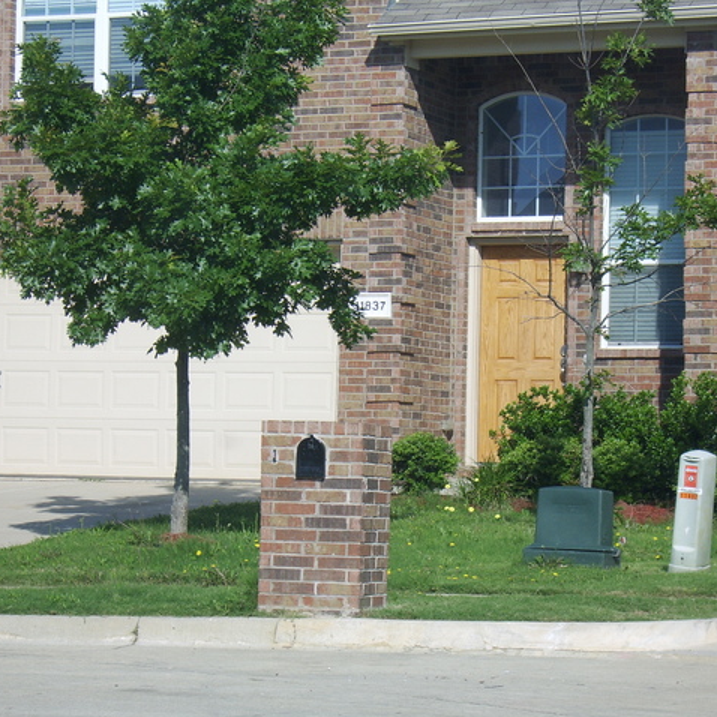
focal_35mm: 103
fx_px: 2414
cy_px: 358
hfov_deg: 16.9
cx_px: 387
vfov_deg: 16.9
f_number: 6.7
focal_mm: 22.74
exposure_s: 1/229
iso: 71
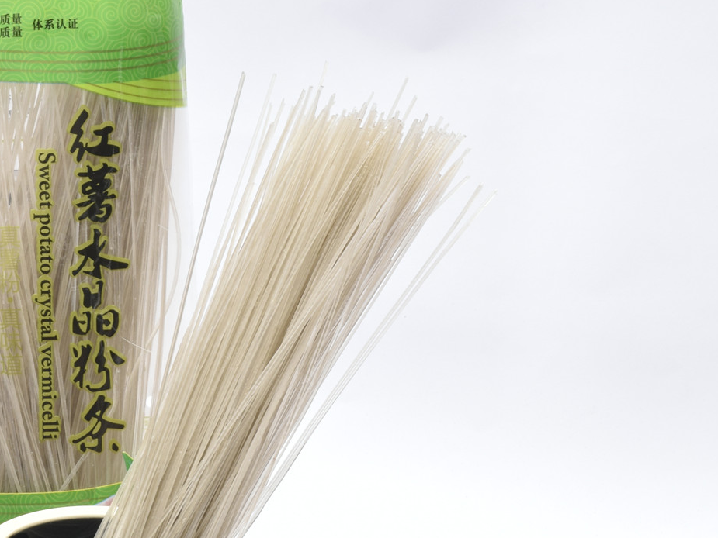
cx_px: 39
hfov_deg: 10.5
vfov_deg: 7.9
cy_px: 339
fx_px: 3879
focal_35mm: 187
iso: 100
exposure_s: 1/125
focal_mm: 60
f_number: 16
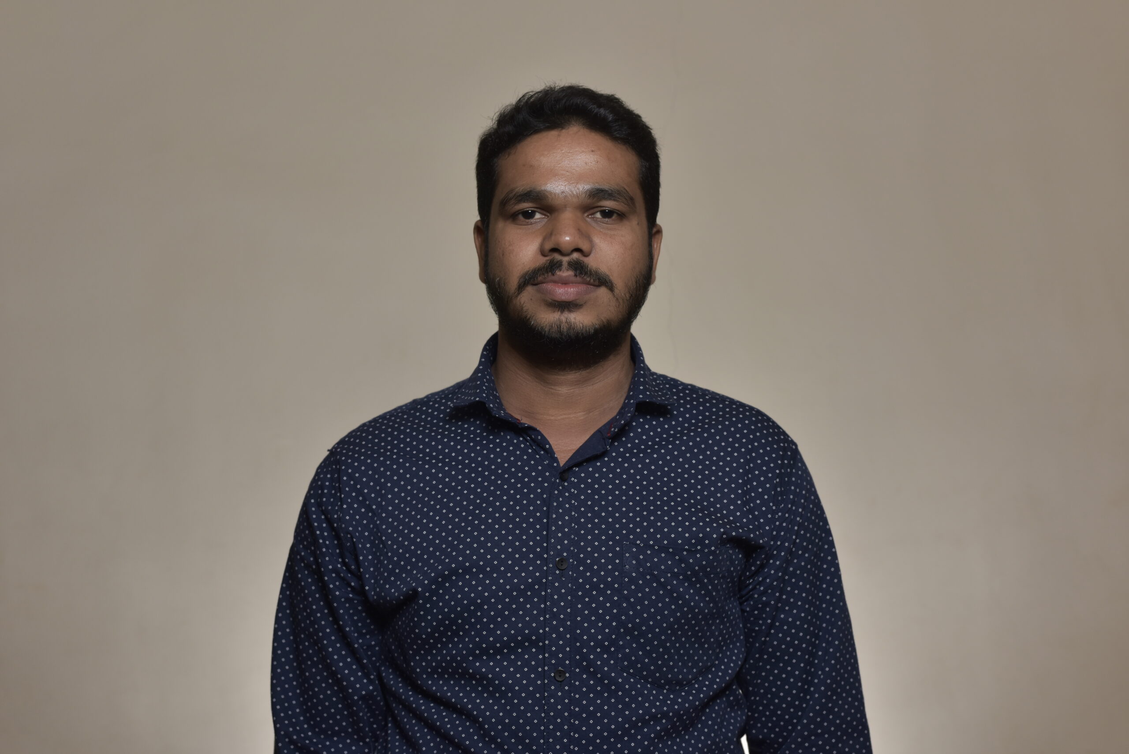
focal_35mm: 50
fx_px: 1569
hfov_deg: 39.6
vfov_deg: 27.0
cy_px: 377
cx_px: 564
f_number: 6.3
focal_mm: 50
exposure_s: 1/200
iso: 320
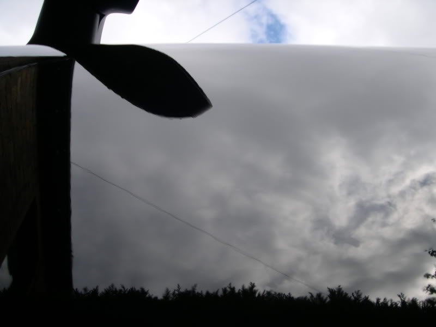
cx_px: 218
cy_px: 164
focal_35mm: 38
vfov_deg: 37.7
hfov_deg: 49.0
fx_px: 479
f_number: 7.6
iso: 100
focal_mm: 8
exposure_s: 1/118
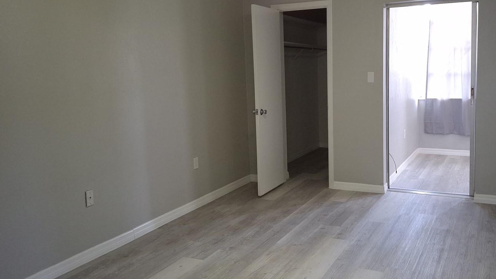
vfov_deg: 34.5
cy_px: 111
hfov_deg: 57.6
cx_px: 294
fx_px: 447
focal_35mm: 34
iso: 500
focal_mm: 4.69
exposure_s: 1/40
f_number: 1.8
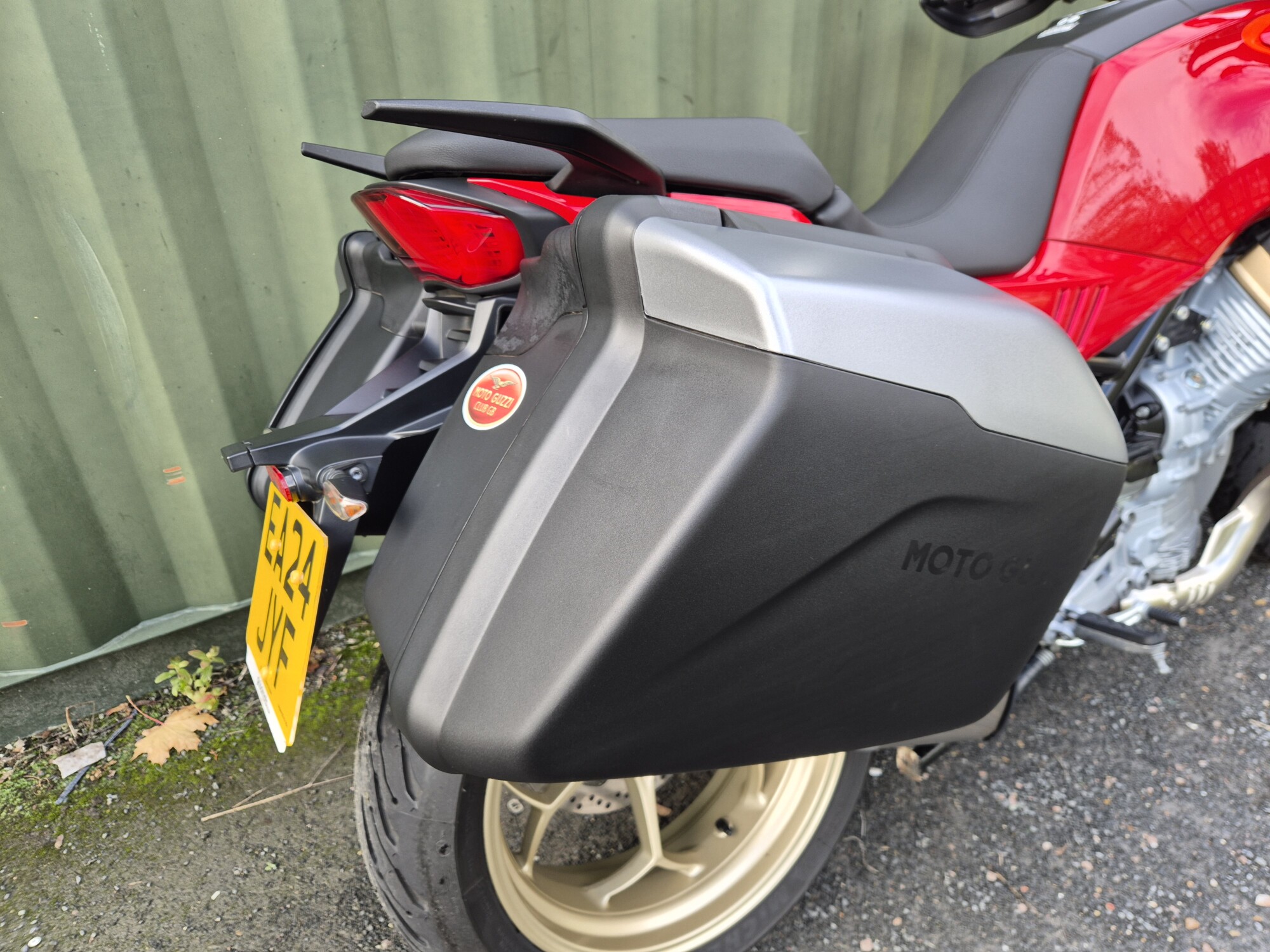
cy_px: 476
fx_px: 844
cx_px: 635
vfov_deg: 58.9
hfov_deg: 73.9
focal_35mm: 23
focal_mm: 5.4
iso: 50
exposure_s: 1/180
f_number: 1.8
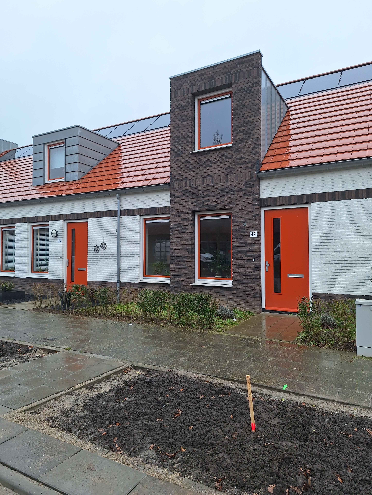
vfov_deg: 73.9
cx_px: 186
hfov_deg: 58.9
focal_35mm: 23
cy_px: 248
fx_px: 330
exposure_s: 1/441
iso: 40
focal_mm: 5.54
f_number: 1.8
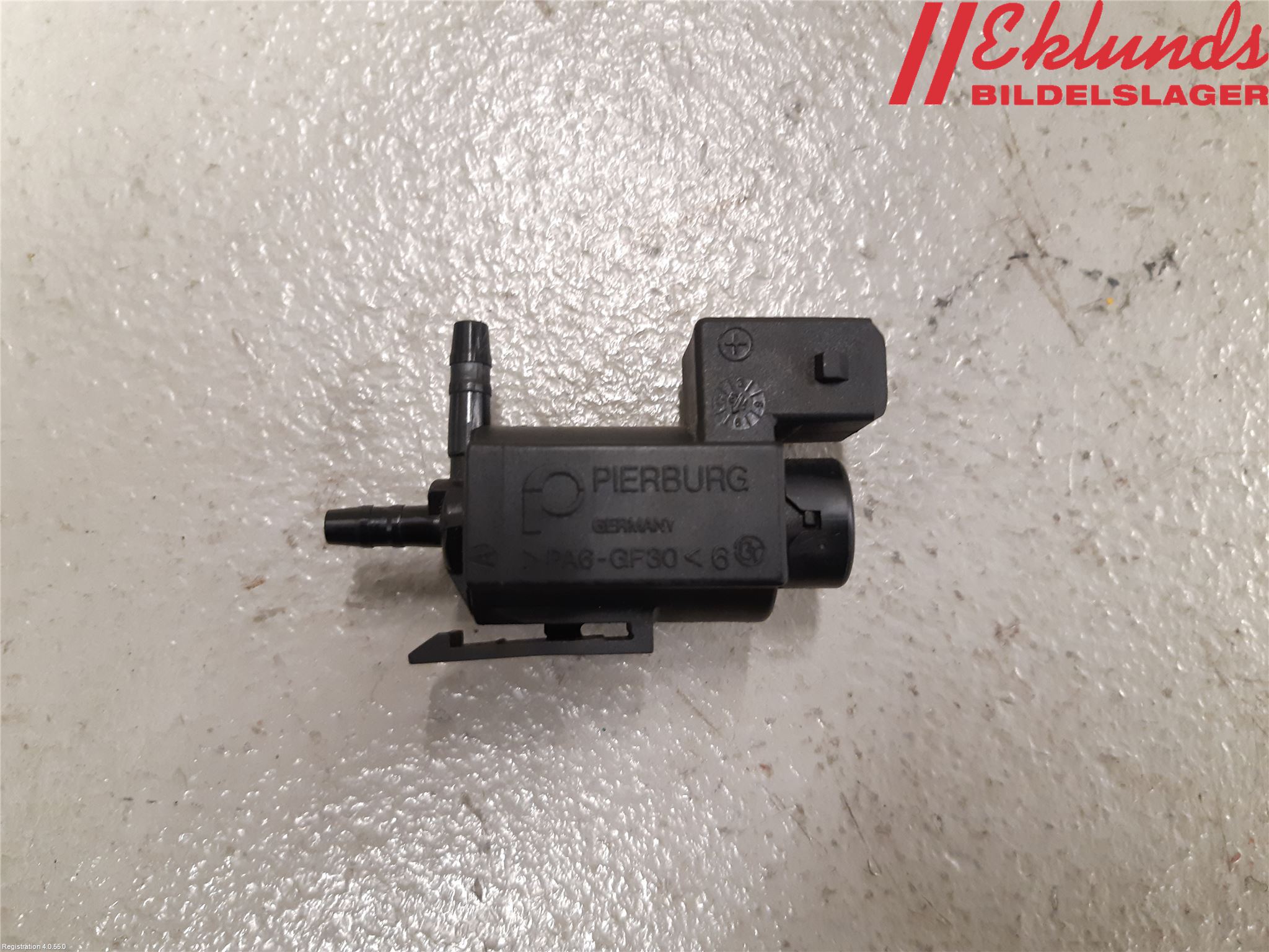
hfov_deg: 67.3
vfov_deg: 53.1
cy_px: 476
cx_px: 634
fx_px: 953
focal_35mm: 26
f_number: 1.7
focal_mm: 3.93
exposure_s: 1/33
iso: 200
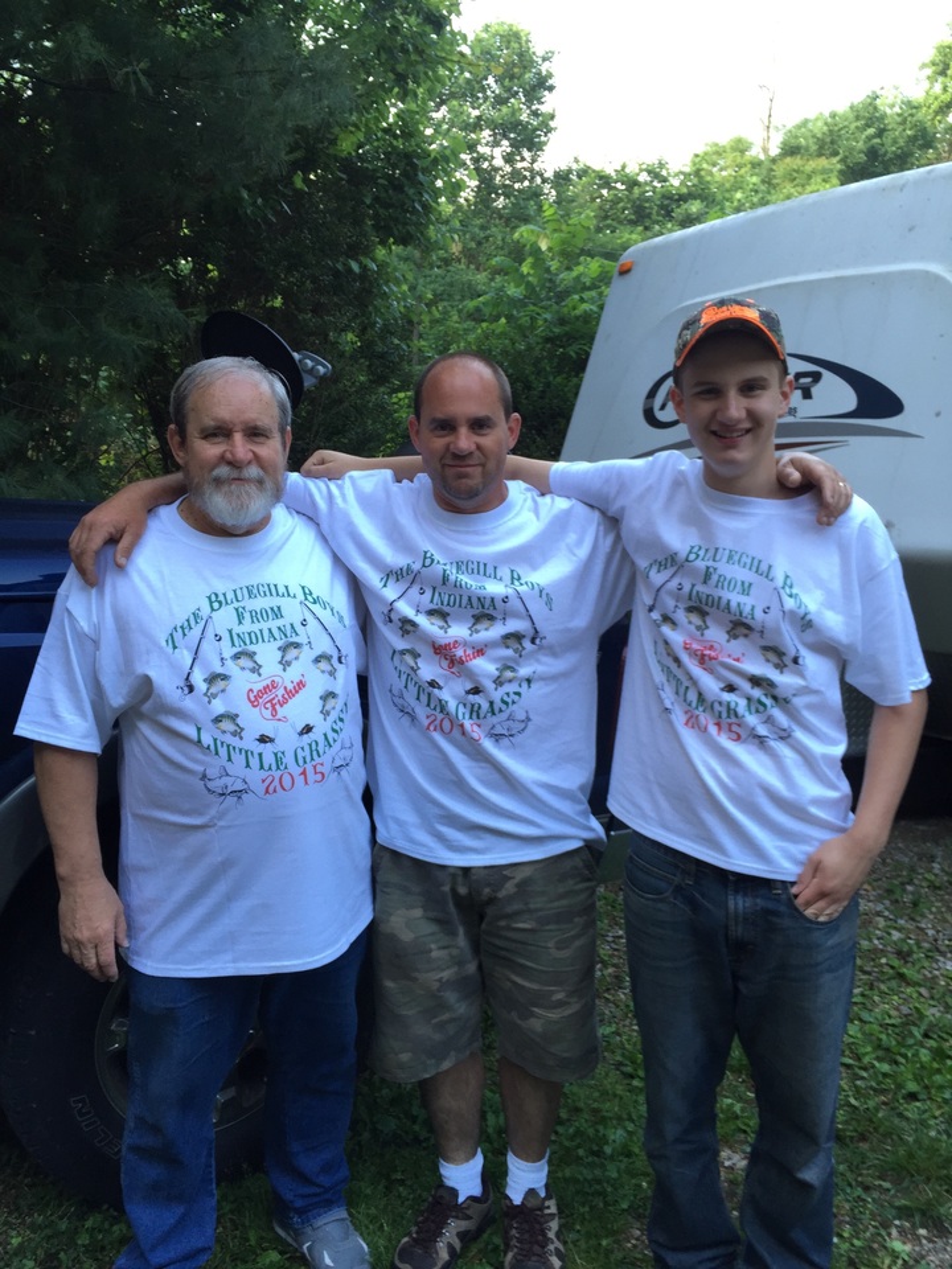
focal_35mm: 29
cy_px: 634
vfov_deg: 61.7
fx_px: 1063
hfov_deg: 48.2
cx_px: 476
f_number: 2.2
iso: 32
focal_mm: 4.15
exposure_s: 1/60
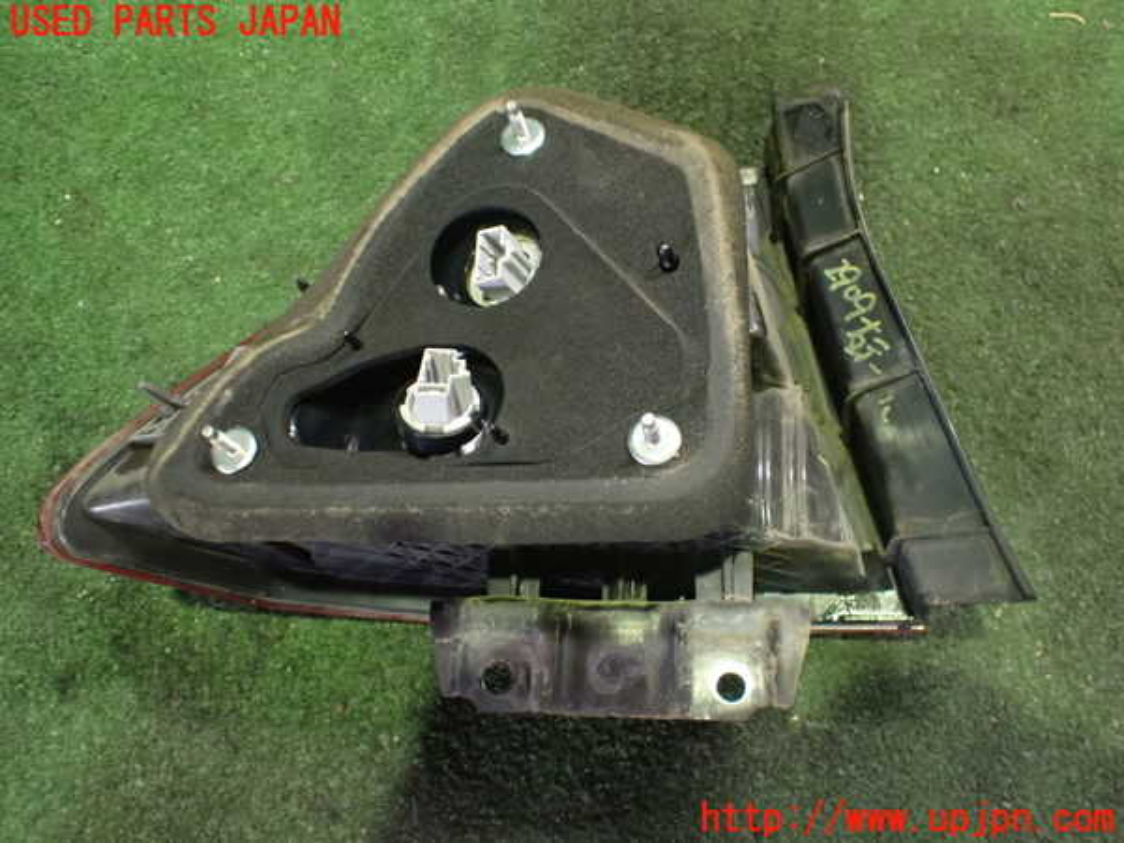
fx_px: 974
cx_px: 562
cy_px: 422
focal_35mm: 30
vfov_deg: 46.8
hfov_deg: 60.0
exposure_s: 1/30
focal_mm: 5.4
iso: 1250
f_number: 2.3
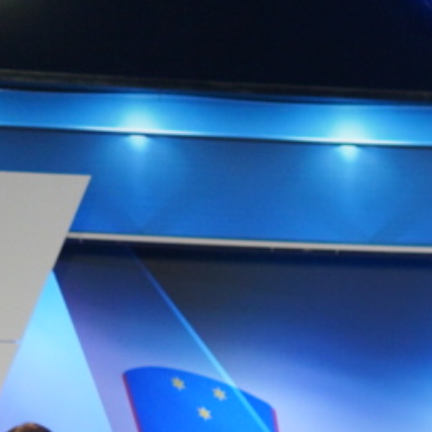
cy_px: 871
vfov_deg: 7.1
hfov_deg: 6.8
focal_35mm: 239
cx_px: 1191
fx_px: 3375
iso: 200
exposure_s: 1/200
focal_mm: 30
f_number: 1.4
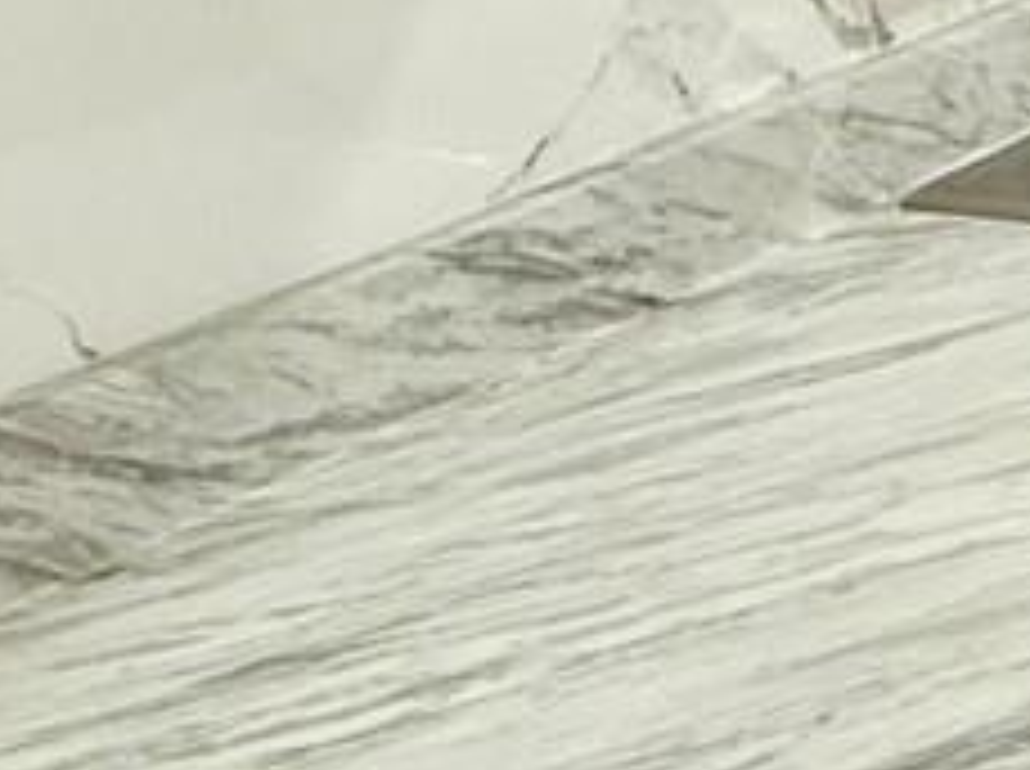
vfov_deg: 14.3
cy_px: -302
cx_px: 1817
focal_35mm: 98
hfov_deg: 16.8
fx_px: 2911
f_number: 2.2
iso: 125
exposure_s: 1/120
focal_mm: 2.22
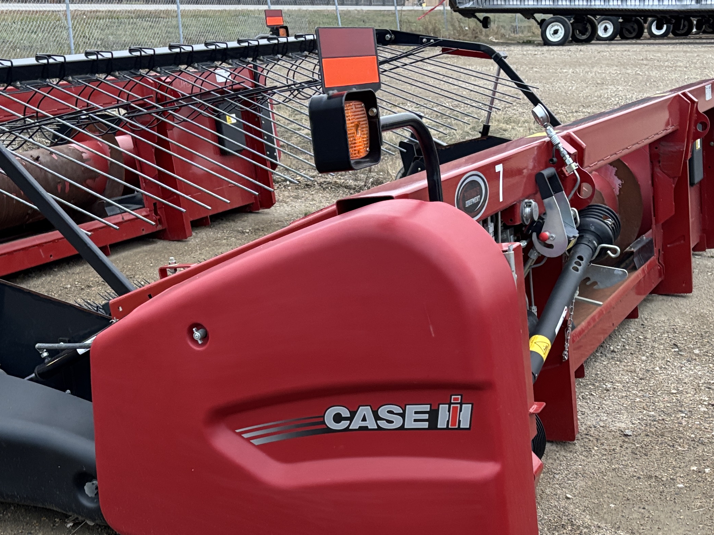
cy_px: 387
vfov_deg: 28.8
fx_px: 1031
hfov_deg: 38.1
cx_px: 307
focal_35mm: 50
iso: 250
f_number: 1.6
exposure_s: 1/60
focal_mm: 5.96
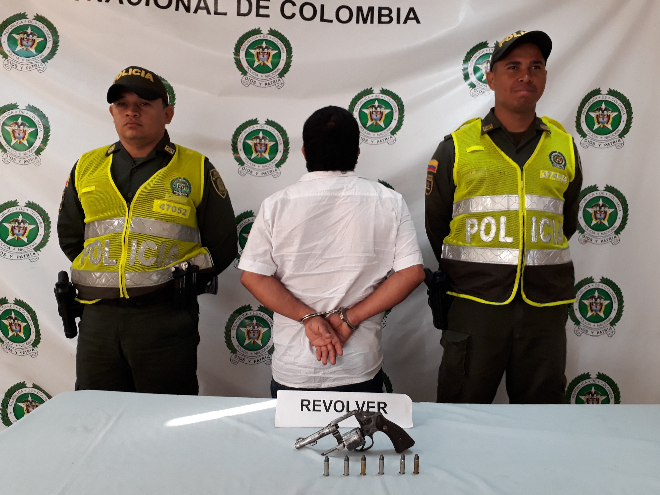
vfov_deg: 51.4
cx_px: 330
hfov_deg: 65.3
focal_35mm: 27
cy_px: 248
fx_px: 515
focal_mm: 3.6
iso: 100
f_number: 1.9
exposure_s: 1/33
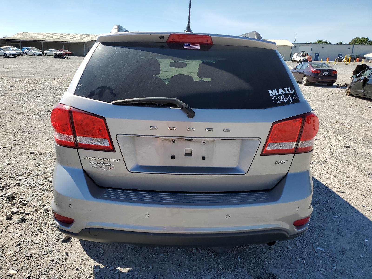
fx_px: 279
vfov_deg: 53.1
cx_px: 186
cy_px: 140
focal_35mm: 26
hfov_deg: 67.3
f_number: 1.5
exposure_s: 1/2500
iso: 50
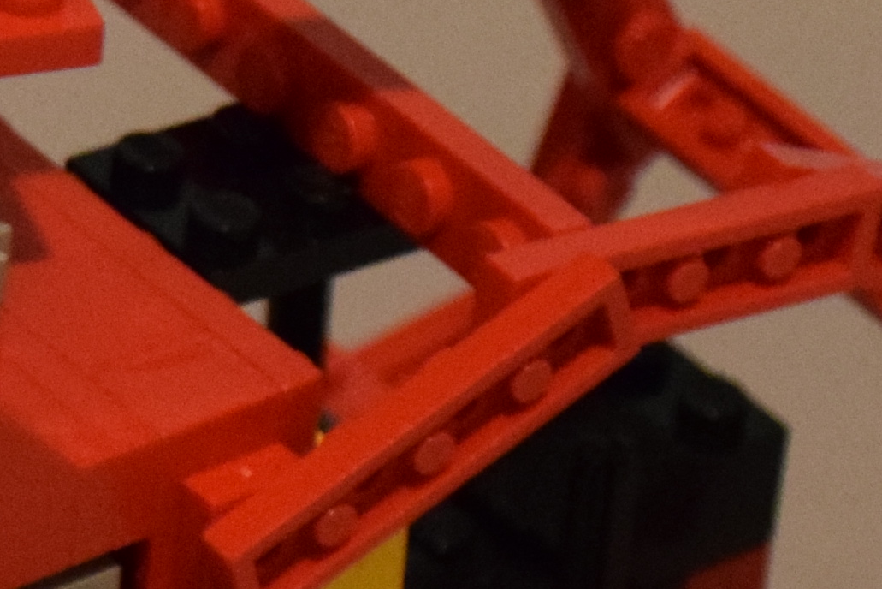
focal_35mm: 480
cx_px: -616
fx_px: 11760
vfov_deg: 2.9
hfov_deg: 4.3
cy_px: 687
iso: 2800
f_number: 5.6
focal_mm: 55
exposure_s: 1/60
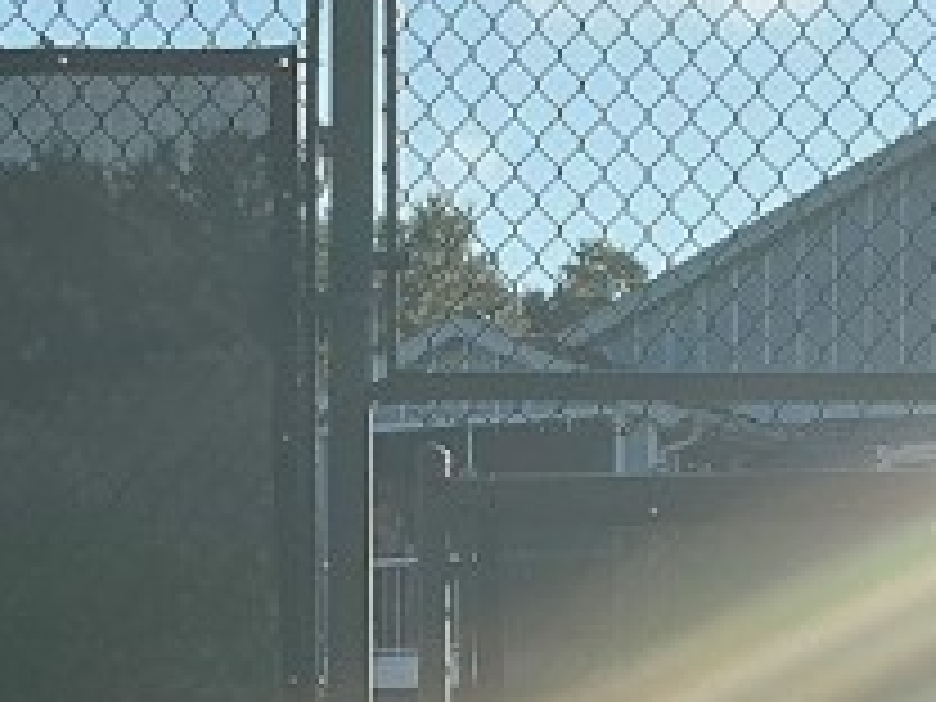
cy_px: 1084
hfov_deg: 14.3
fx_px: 3731
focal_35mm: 138
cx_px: 680
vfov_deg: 10.4
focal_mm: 3
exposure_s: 1/657
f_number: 1.8
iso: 25
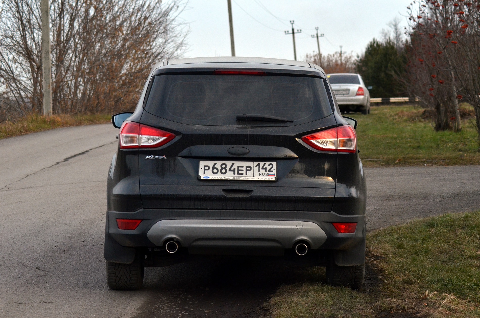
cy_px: 159
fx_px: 1397
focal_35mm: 105
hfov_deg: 19.5
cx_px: 240
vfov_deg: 13.0
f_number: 6.3
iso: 800
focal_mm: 70
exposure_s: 1/1250
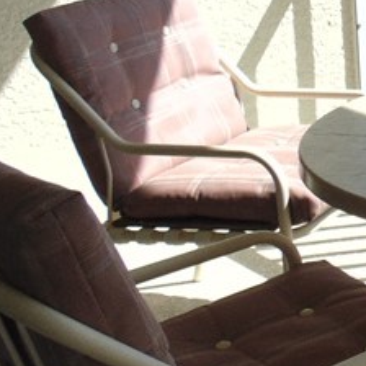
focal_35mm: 89
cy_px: -33
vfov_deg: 18.8
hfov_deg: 16.0
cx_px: 694
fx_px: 1065
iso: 80
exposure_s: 1/640
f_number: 3.1
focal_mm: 4
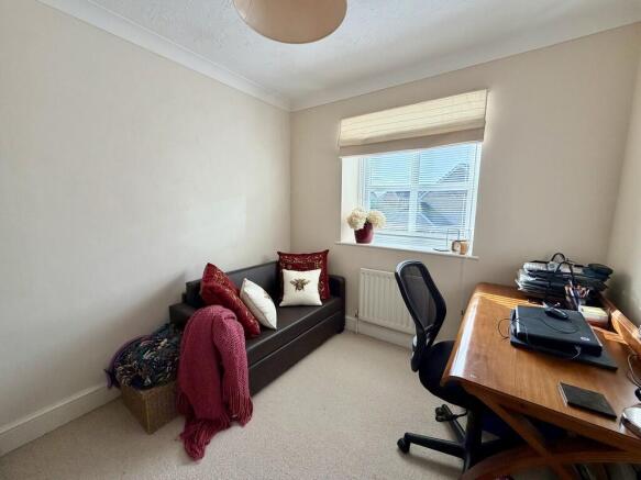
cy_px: 240
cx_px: 320
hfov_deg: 102.1
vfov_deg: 85.7
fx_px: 259
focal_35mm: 14
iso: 160
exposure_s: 1/121
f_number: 2.2
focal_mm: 2.22
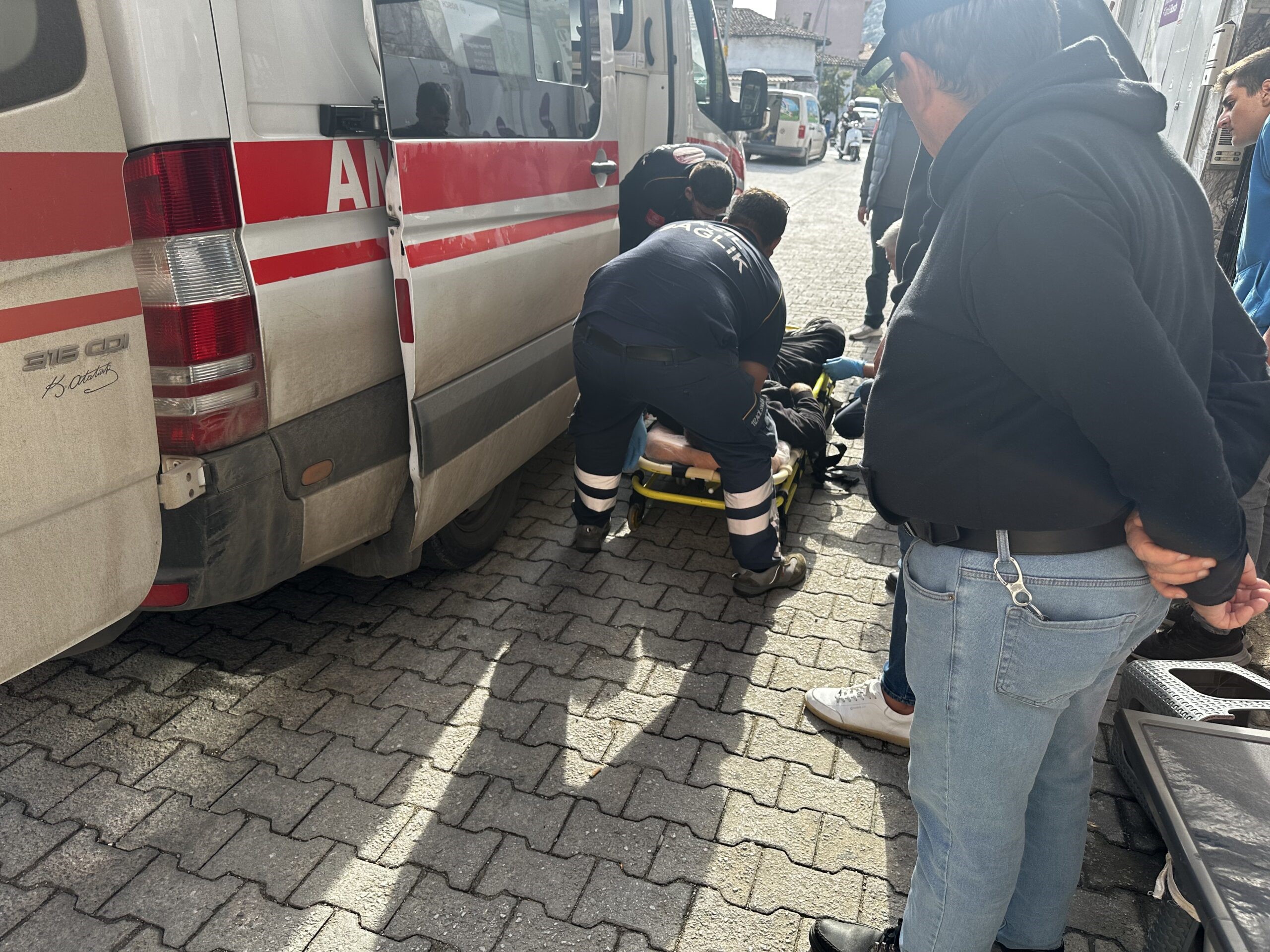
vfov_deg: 56.8
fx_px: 881
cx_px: 635
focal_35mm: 24
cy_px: 476
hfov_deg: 71.6
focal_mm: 6.86
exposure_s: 1/836
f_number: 1.78
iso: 80
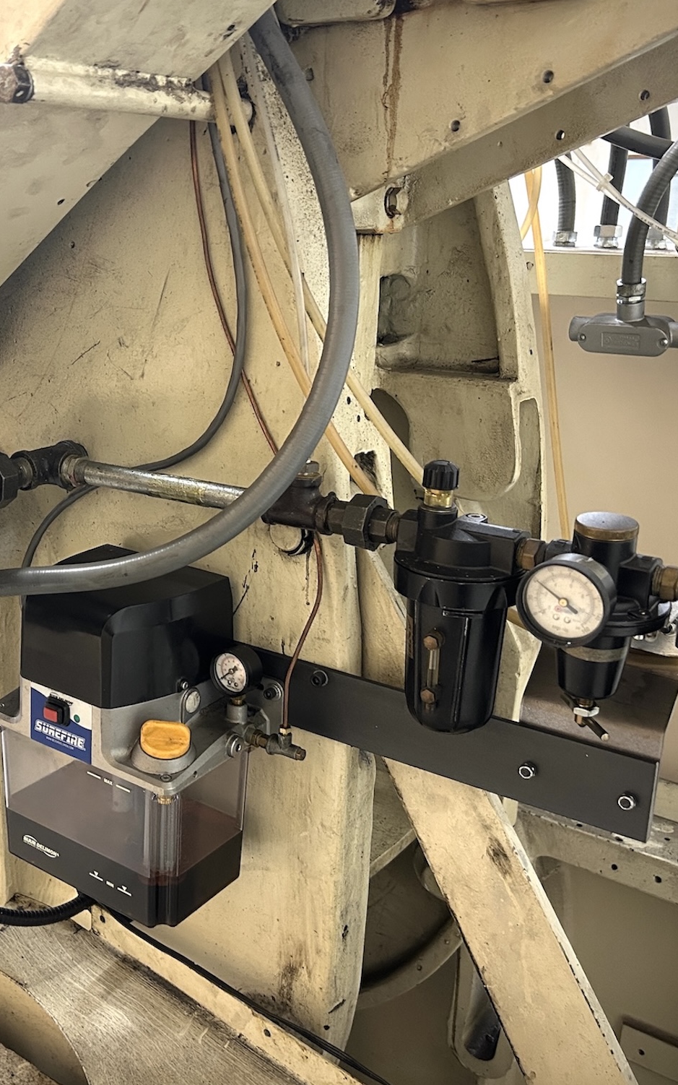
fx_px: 1094
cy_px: 542
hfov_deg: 33.8
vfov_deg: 52.7
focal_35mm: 37
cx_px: 173
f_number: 1.5
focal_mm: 5.7
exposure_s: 1/40
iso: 400
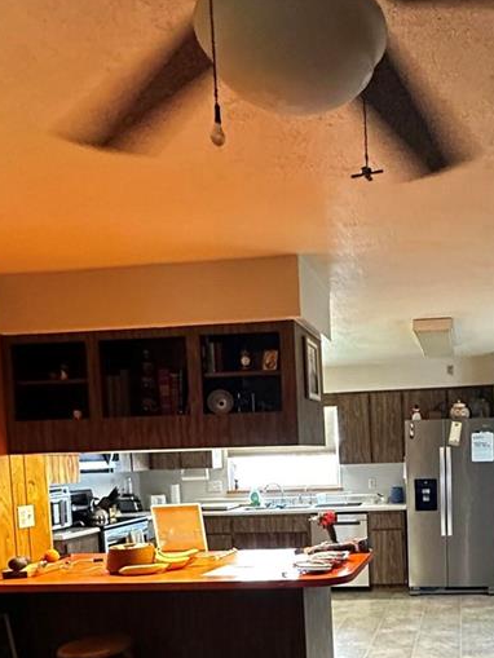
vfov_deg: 52.9
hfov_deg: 41.0
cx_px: 402
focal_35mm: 33
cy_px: 494
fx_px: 628
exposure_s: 1/60
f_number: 2.2
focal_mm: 2.22
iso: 800
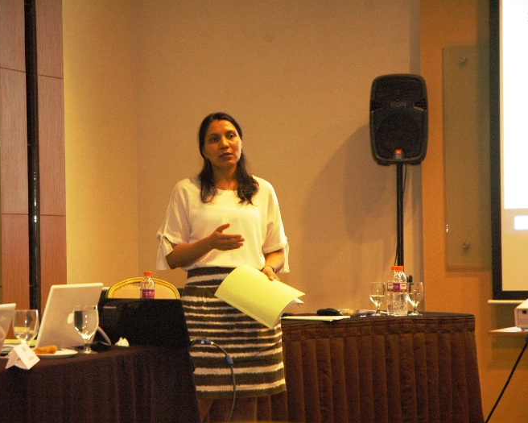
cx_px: 208
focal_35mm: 120
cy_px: 212
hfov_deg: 16.0
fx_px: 1875
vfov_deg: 12.9
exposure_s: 1/25
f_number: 4.5
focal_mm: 70
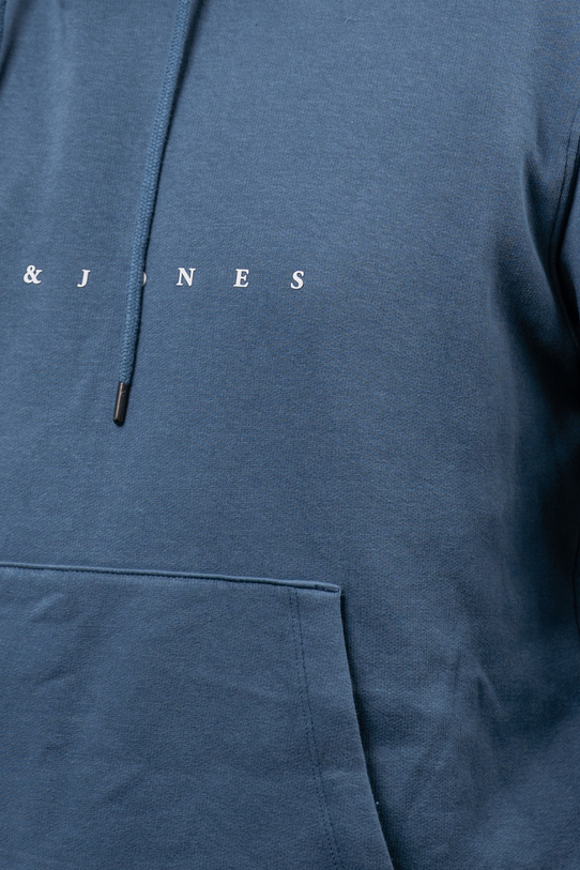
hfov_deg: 3.6
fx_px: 9158
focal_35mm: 379
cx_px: 82
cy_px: 14
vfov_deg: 5.4
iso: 100
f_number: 4.5
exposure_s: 1/250
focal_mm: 154
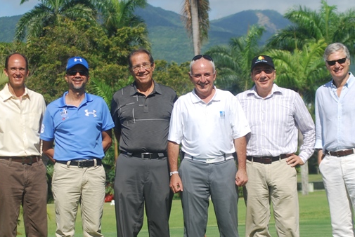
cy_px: 145
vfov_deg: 10.3
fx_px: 1313
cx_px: 172
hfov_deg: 15.4
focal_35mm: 133
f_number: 5.6
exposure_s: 1/500
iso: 100
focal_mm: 70
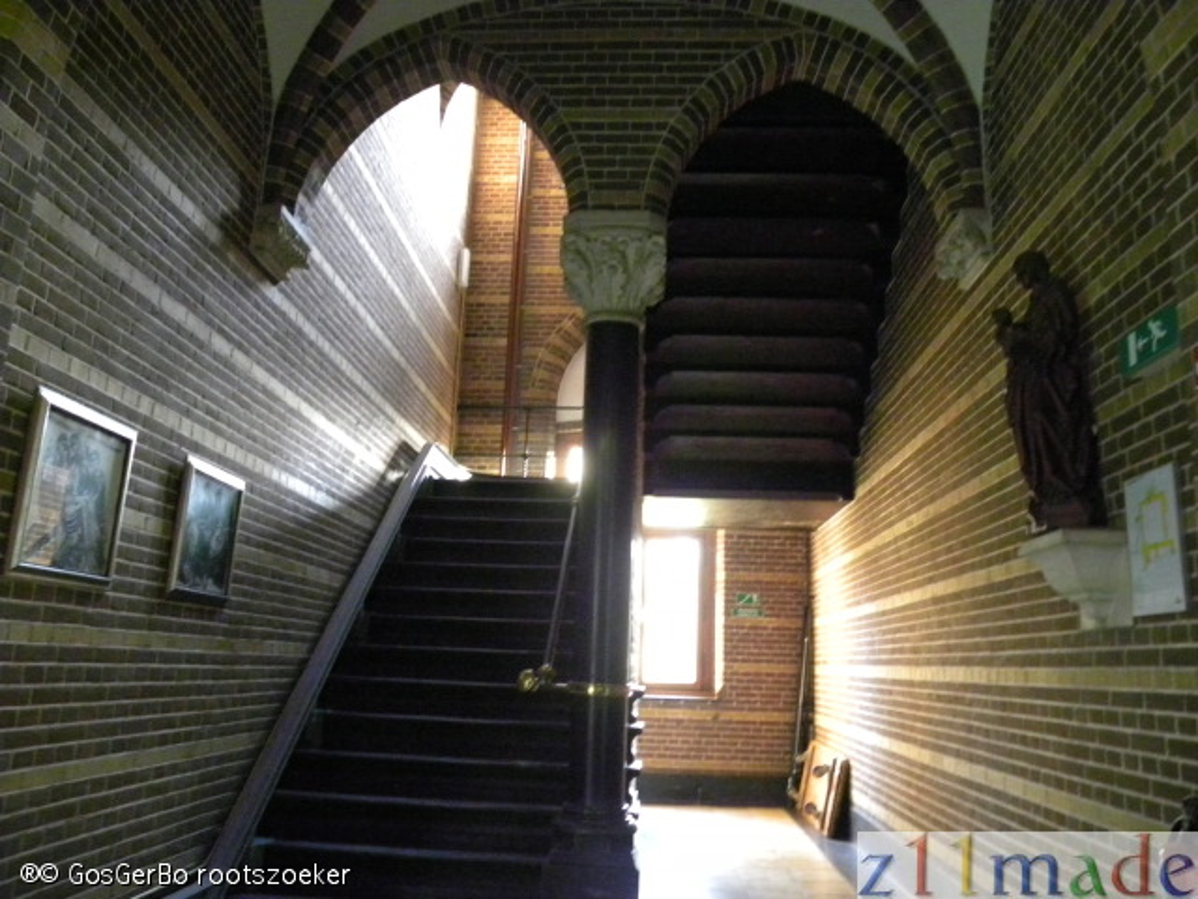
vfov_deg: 48.2
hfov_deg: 61.7
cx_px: 599
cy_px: 450
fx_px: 1004
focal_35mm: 29
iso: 800
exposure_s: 1/6.9
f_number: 2.8
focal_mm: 5.2
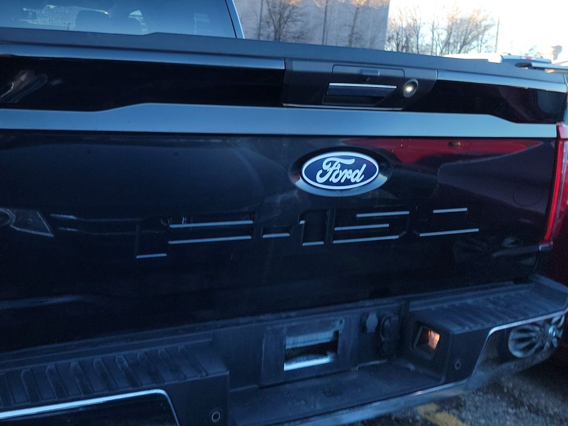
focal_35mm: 38
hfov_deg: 48.1
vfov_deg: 37.1
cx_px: 183
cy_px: 129
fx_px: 623
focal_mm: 6.7
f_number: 1.8
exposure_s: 1/119
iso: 56
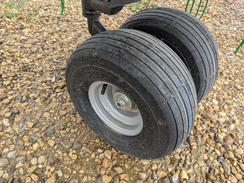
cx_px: 122
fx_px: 169
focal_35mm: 24
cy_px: 92
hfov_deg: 71.5
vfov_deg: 56.9
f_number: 1.85
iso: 125
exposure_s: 1/239
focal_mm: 6.81
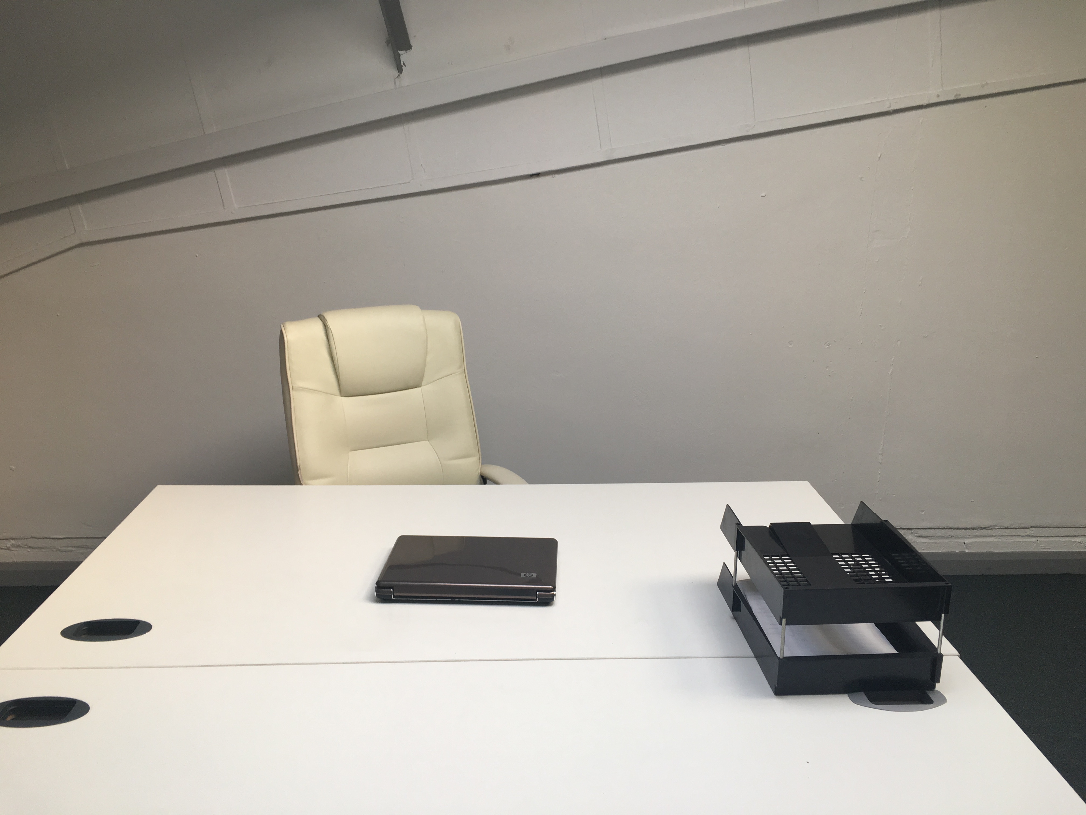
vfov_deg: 48.2
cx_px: 543
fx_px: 910
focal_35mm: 29
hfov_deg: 61.7
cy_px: 408
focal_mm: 4.15
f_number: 2.2
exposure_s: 1/100
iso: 32
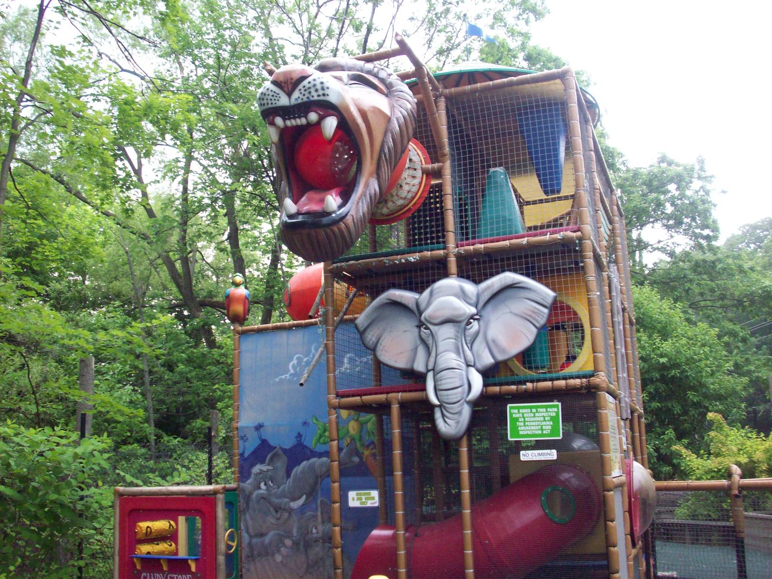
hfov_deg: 50.1
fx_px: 825
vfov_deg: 38.7
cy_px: 290
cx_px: 386
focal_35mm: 37
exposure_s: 1/37.7
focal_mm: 6.2
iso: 160
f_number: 2.8
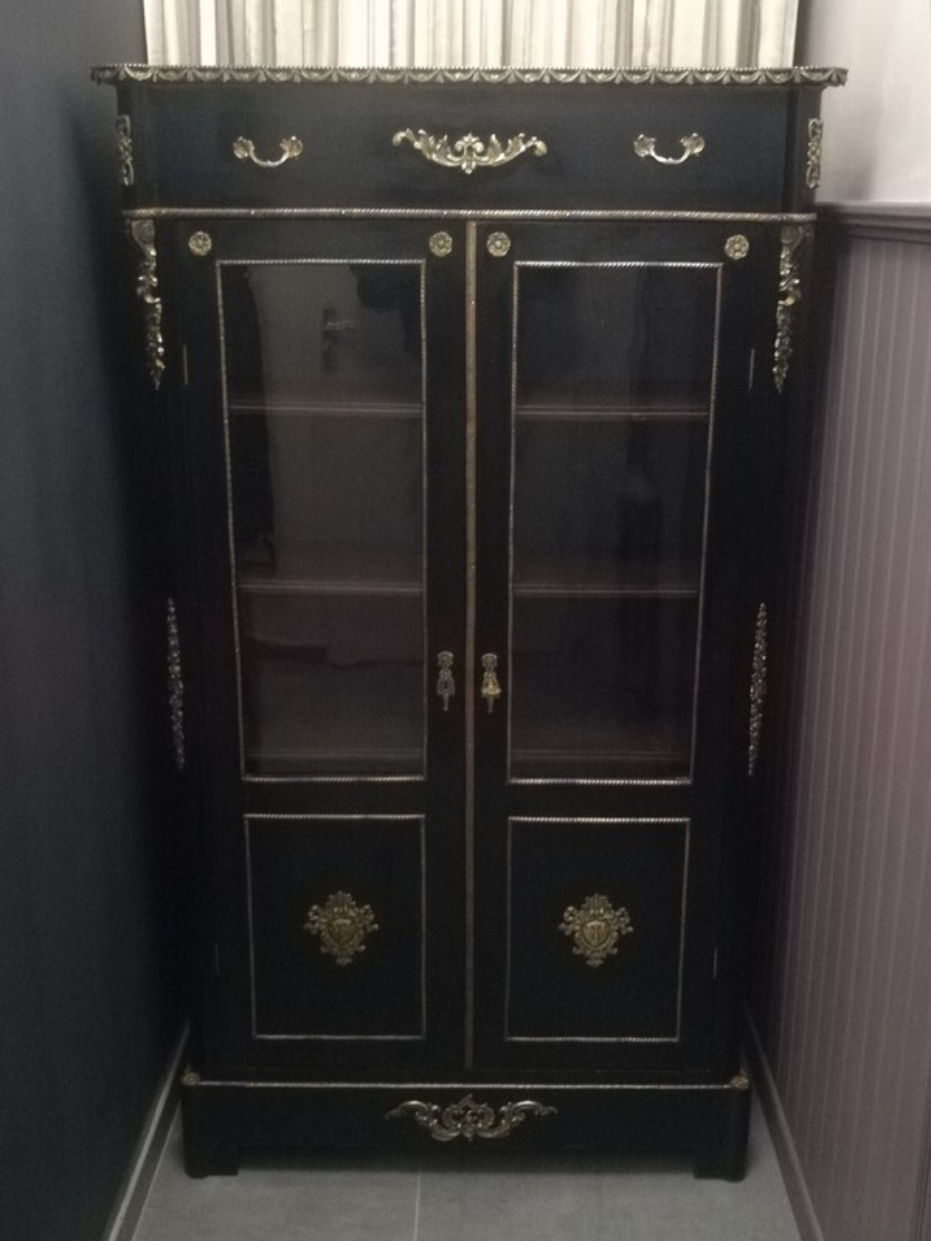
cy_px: 620
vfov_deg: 50.1
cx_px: 466
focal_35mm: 37
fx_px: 1327
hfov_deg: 38.7
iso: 1250
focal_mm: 3.83
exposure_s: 1/14.3
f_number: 2.2
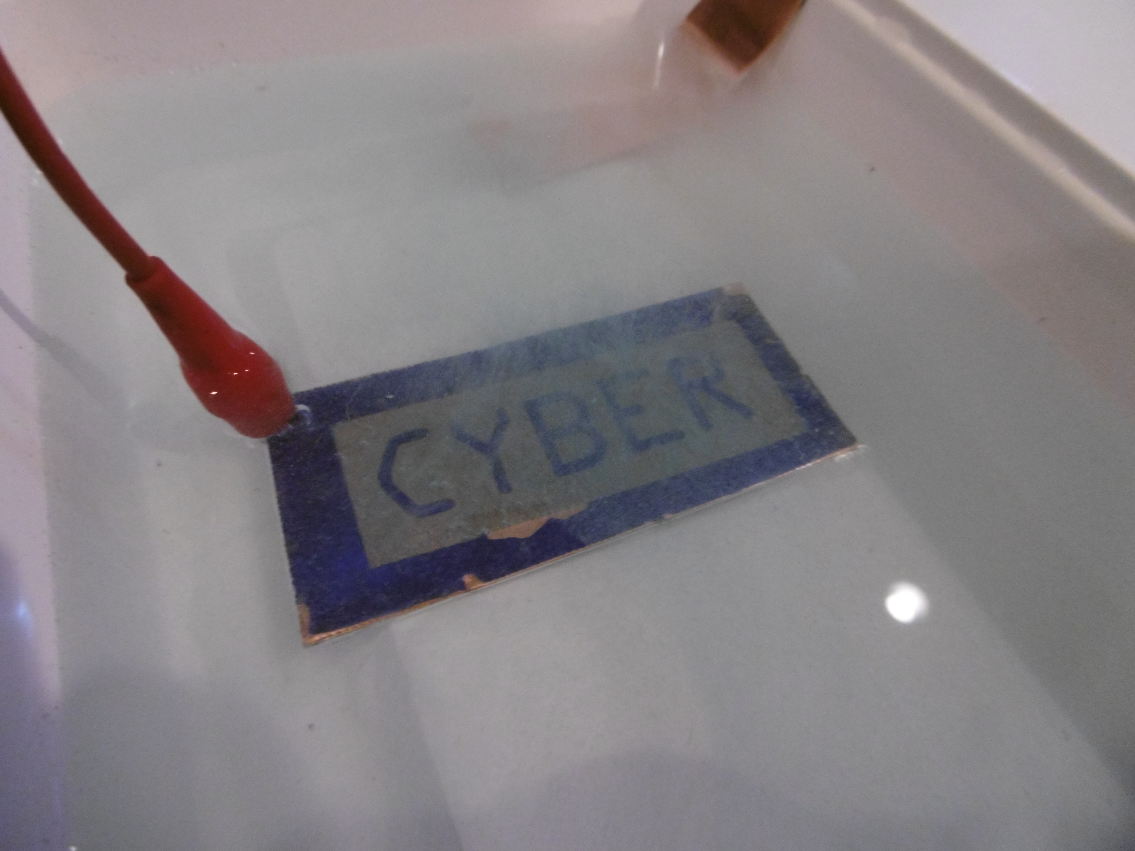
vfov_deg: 56.8
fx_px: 787
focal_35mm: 24
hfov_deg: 71.6
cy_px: 426
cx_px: 568
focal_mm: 4.3
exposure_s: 1/10
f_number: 3.1
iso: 400
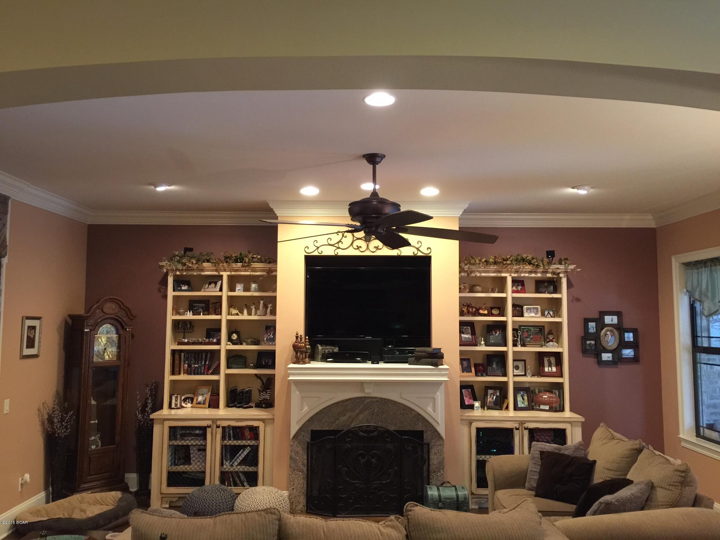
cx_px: 360
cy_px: 270
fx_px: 603
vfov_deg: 48.2
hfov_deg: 61.7
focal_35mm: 29
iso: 125
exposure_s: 1/8
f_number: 2.2
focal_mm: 4.15
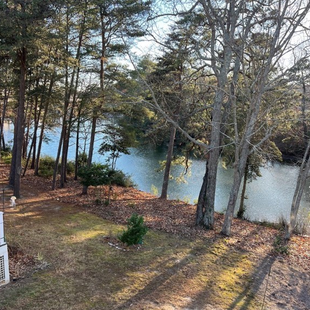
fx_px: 314
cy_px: 173
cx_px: 155
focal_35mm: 31
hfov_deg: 52.5
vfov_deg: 52.4
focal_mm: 5.7
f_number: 1.5
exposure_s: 1/374
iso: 50
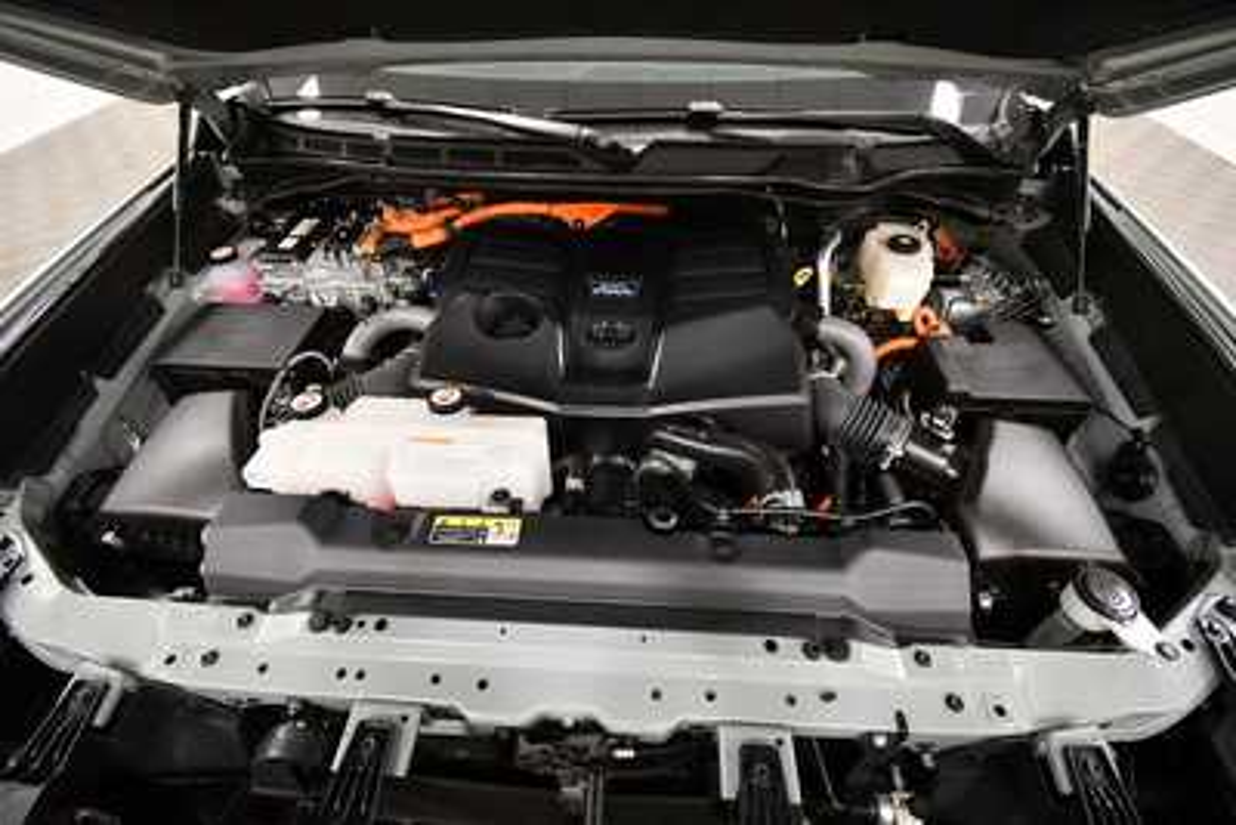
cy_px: 412
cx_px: 618
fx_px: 515
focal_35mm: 15
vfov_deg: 77.4
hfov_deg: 100.4
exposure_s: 1/125
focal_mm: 10
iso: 2000
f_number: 4.5
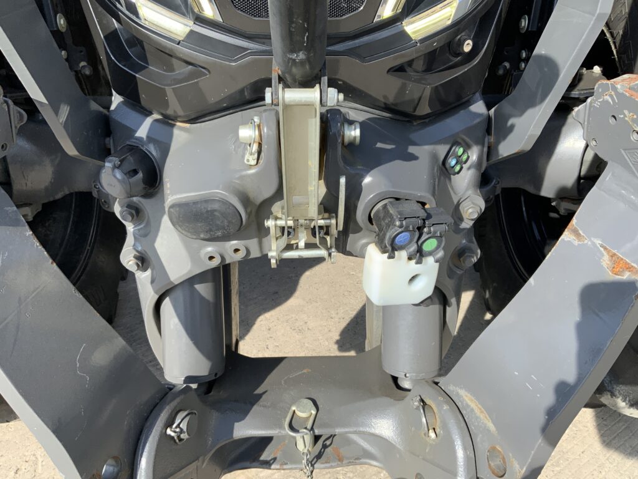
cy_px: 240
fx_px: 534
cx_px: 319
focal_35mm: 29
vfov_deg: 48.2
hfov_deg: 61.7
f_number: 1.8
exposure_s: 1/683
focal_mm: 3
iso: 16
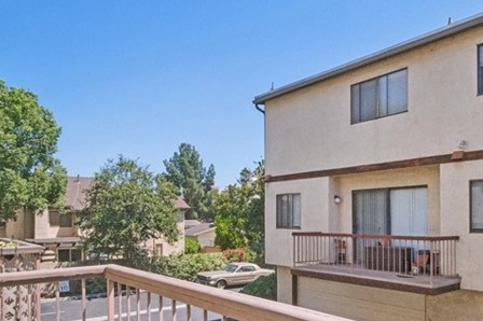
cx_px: 293
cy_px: 217
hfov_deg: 58.2
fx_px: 429
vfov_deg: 40.5
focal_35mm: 32
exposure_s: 1/240
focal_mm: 9
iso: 400
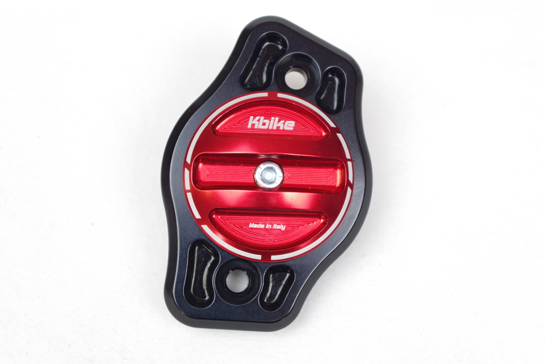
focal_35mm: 60
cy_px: 182
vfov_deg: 22.6
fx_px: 908
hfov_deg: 33.4
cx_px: 272
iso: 100
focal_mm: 40
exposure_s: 1/13
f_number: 4.5
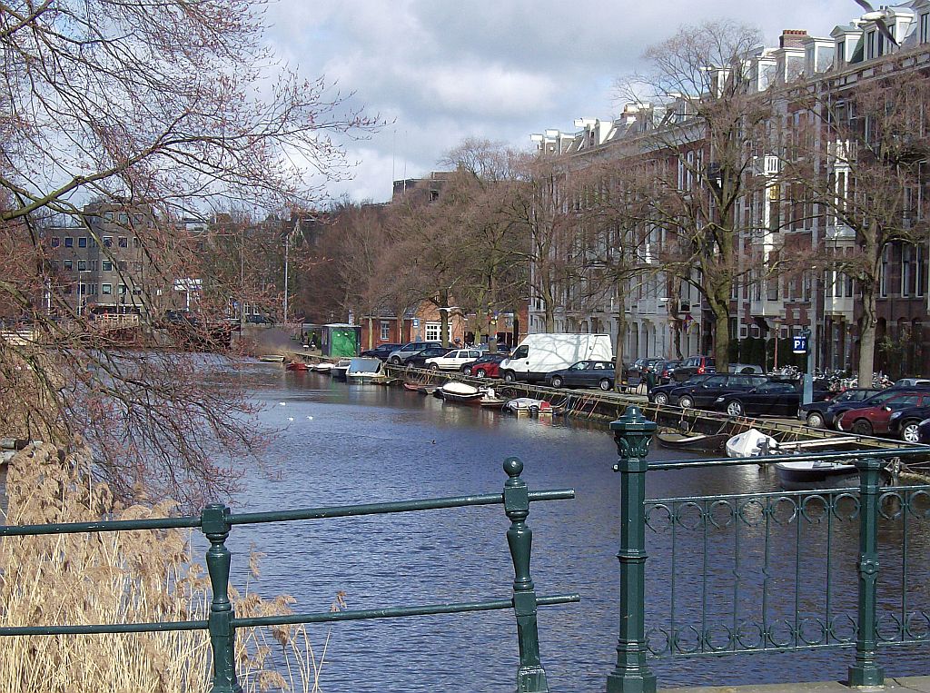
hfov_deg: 23.1
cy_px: 346
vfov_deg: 17.3
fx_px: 2278
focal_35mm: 85
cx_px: 465
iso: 100
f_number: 6.9
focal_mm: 14.1
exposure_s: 1/328
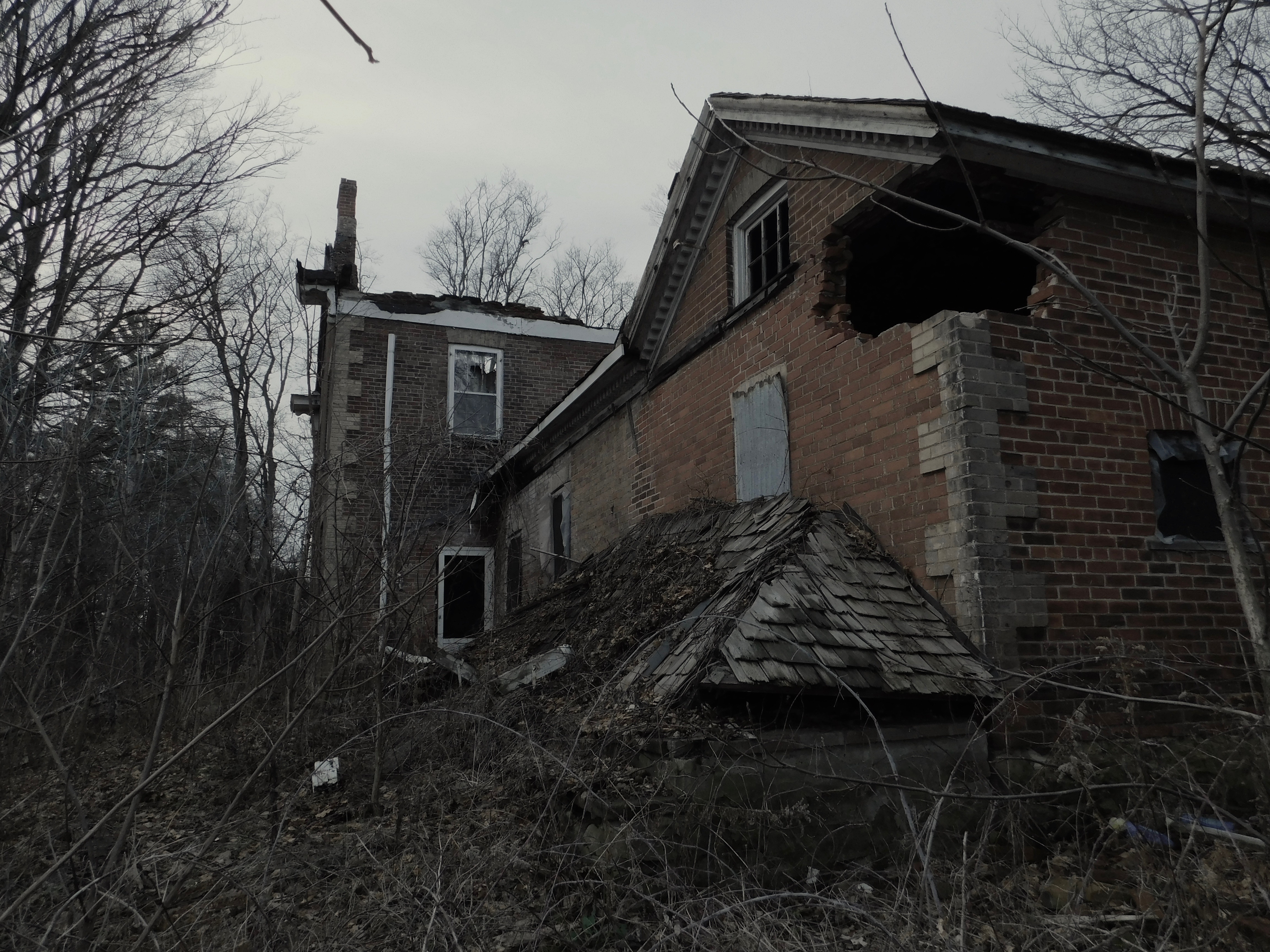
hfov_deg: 69.4
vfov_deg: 54.9
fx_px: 917
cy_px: 476
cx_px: 635
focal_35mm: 25
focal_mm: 4.5
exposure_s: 1/160
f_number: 3.1
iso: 125
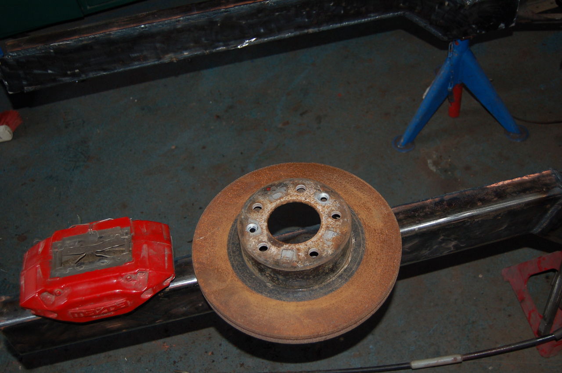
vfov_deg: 34.1
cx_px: 281
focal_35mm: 39
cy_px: 186
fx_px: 608
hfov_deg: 49.6
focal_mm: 26
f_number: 4.2
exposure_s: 1/60
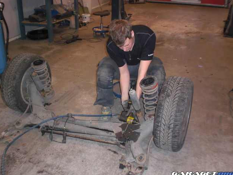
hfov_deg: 50.1
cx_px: 116
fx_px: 249
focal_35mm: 37
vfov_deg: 38.7
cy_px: 87
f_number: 3.1
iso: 200
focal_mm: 6.3
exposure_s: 1/60
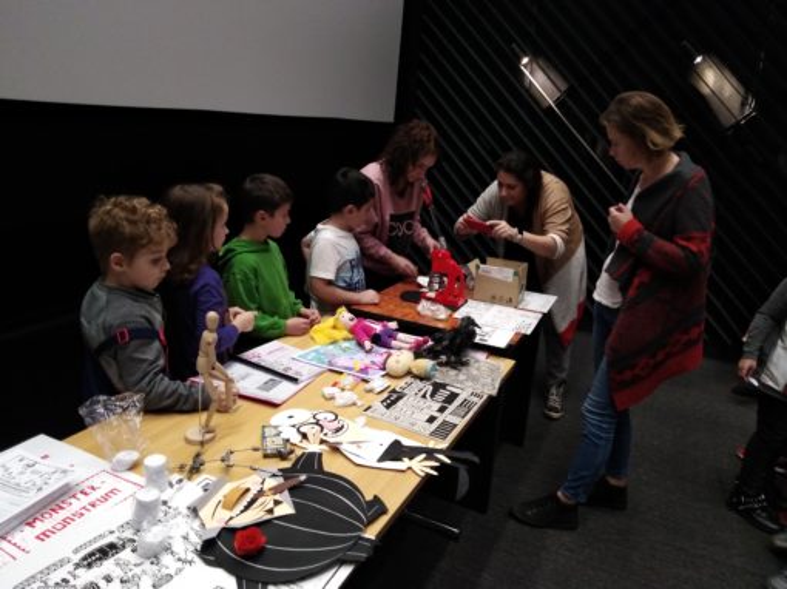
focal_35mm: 26
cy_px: 294
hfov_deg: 67.3
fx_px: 591
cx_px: 394
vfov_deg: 53.0
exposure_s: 1/20
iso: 503
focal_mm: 3.46
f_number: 2.2
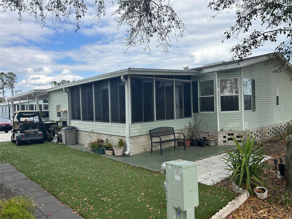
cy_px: 110
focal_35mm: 26
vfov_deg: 53.1
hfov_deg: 67.3
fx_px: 219
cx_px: 146
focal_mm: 5.7
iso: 50
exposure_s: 1/3356
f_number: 1.5
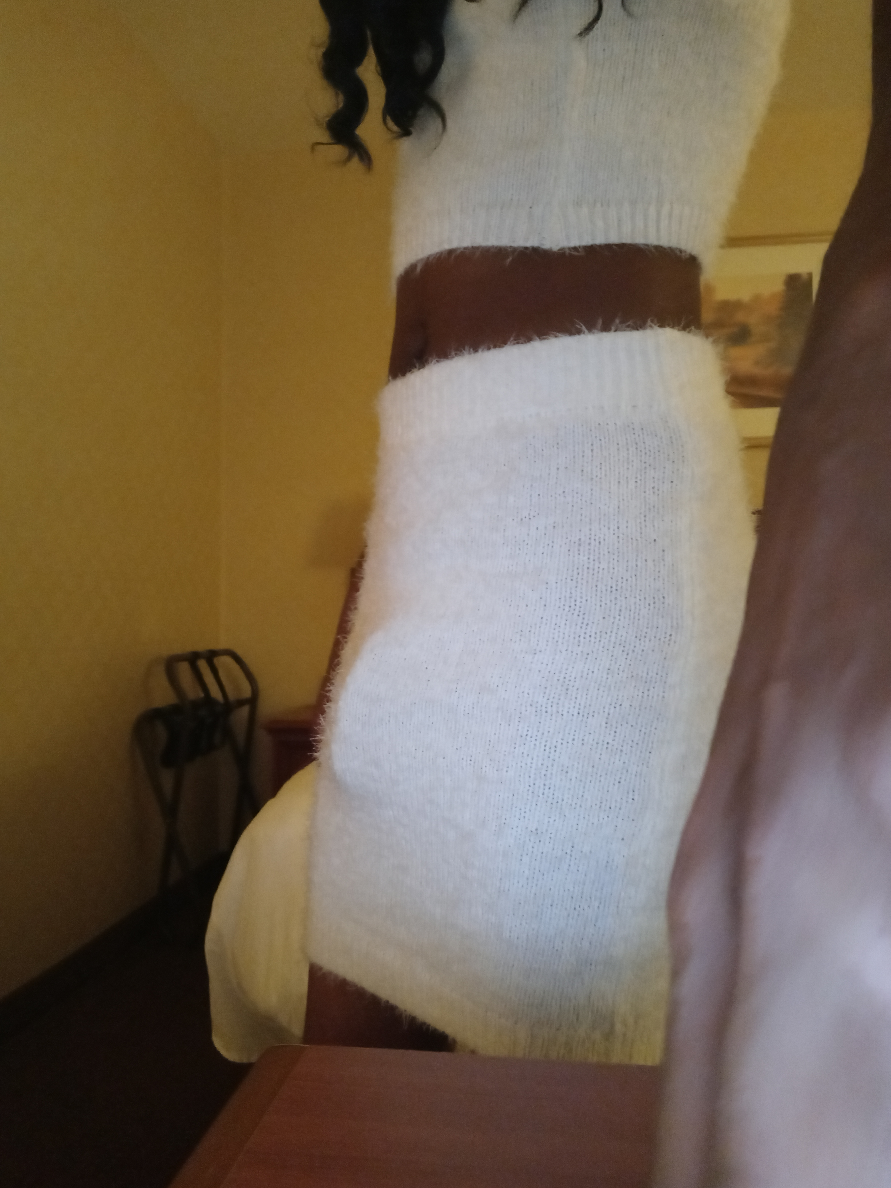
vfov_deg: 63.4
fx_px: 961
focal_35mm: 28
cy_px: 594
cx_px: 446
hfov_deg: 49.7
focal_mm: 3.55
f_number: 2
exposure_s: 1/15
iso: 1700
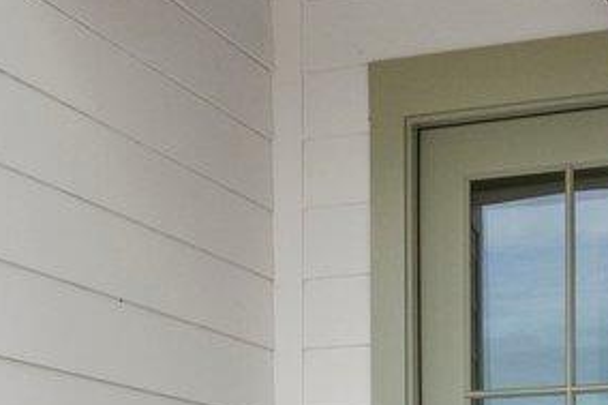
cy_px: 454
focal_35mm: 101
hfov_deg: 20.1
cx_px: 195
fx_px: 1705
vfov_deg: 13.3
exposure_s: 1/320
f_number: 10
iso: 500
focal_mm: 14
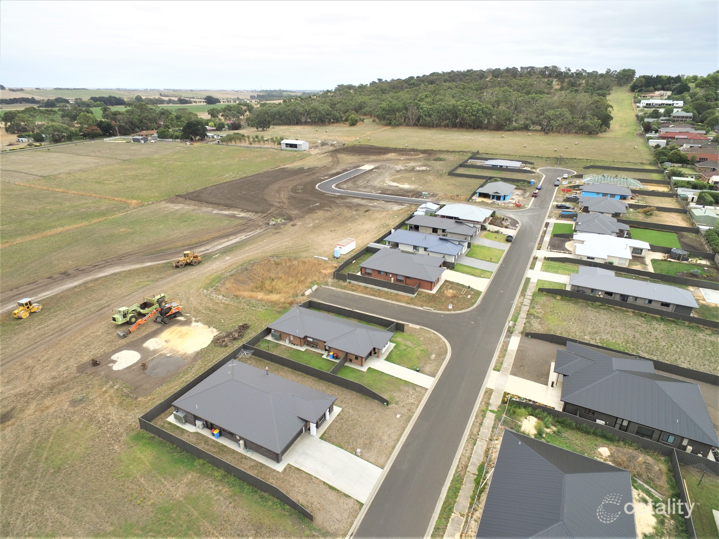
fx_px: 415
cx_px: 360
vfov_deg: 66.0
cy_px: 270
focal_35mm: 20
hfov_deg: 81.7
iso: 100
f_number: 2.8
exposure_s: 1/421
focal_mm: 3.61
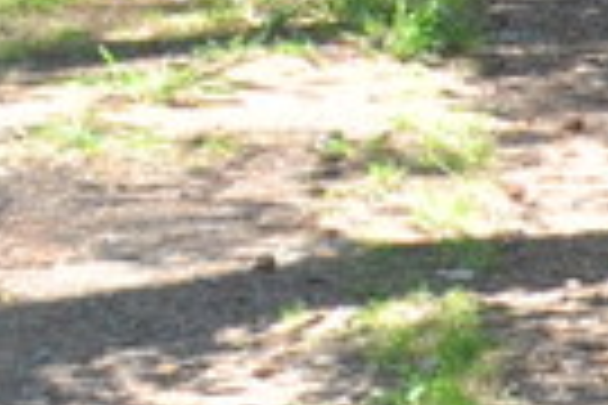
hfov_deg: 5.3
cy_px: -272
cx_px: -401
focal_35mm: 384
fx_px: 6485
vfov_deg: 3.6
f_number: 7.1
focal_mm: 24
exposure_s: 1/200
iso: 400
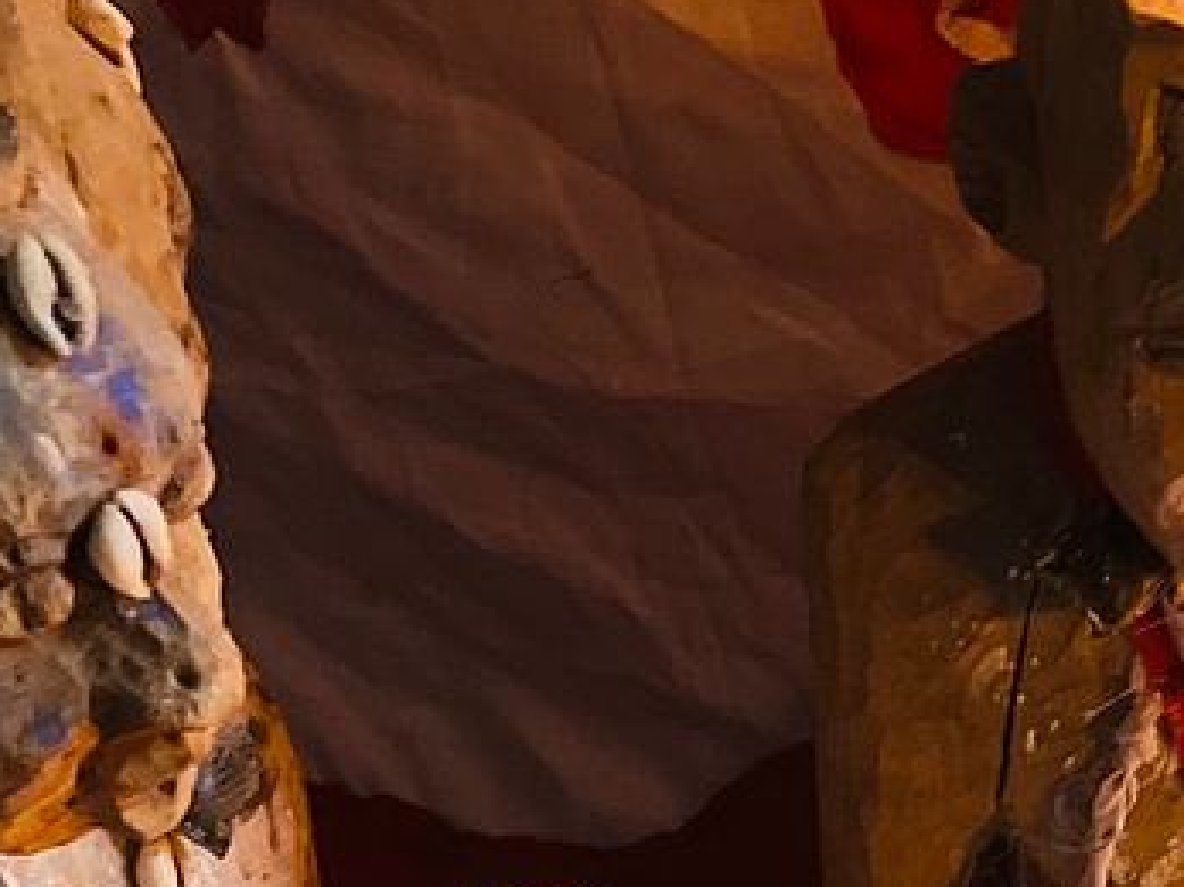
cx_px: 1273
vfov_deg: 14.5
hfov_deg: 19.6
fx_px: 3282
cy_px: 1290
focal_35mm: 96
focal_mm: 5.1
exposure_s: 1/30
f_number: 1.6
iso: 800
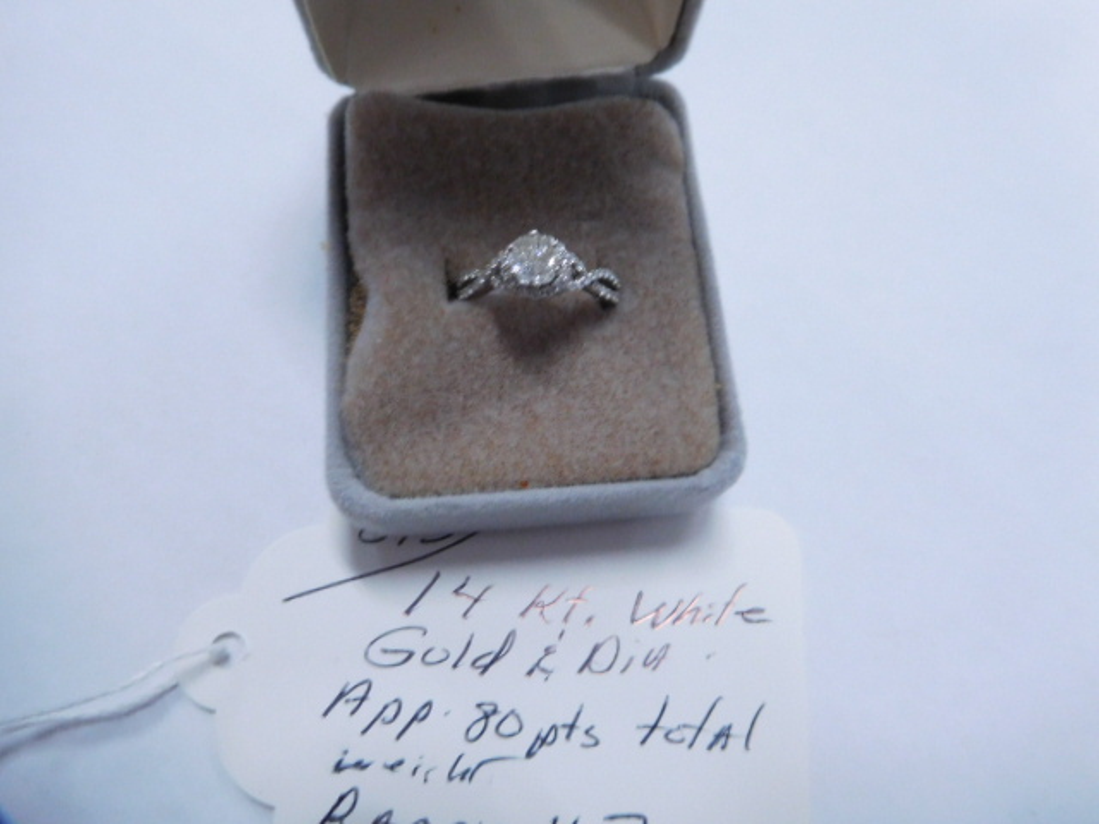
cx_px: 550
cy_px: 412
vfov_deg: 54.9
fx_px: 794
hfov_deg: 69.4
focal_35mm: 25
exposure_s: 1/30
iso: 400
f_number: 3.4
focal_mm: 4.5
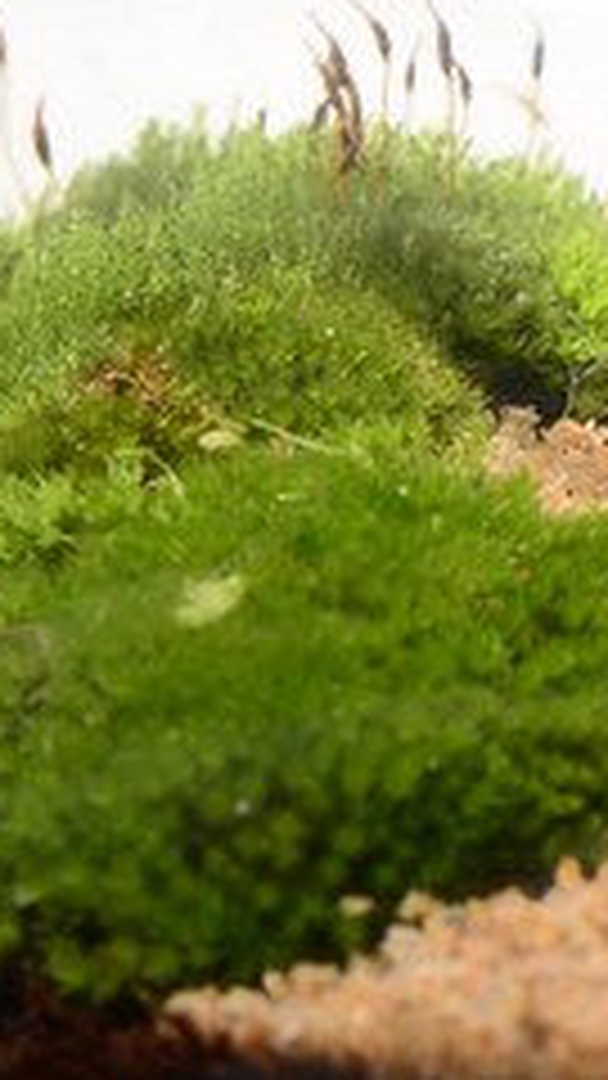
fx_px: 10926
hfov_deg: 3.2
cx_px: 1007
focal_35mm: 381
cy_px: 529
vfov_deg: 5.7
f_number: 18
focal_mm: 105
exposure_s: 1/250
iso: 100
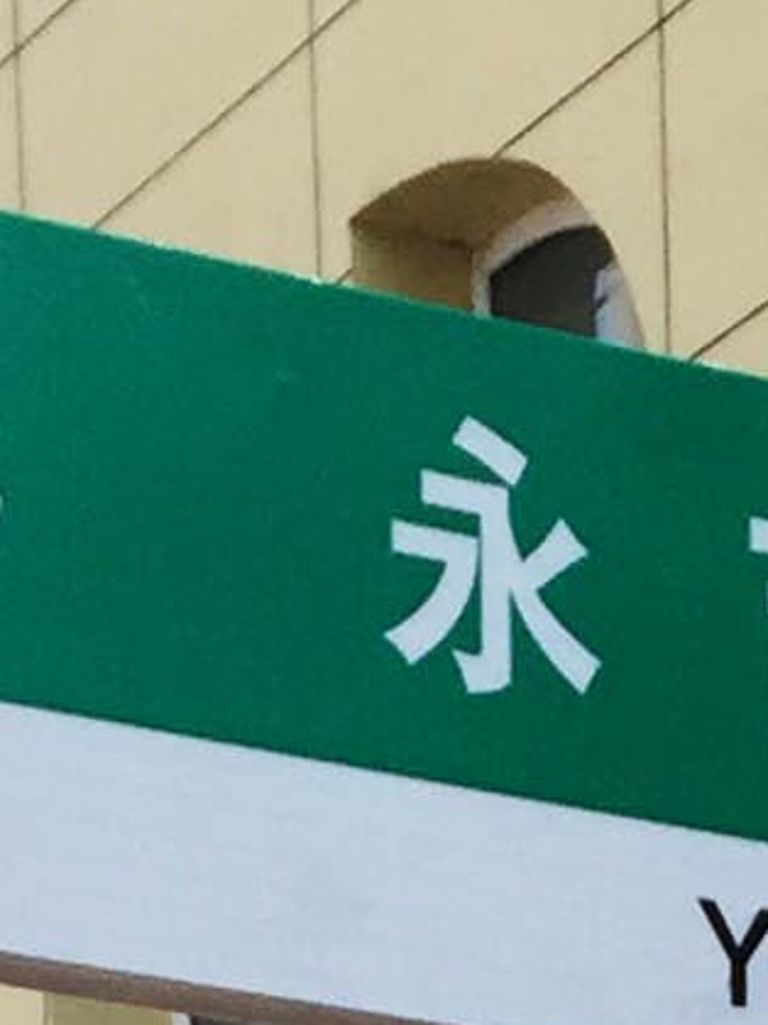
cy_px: 3244
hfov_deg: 6.6
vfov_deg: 7.5
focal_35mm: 226
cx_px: 330
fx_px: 6689
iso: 32
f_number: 2.2
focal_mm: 4.15
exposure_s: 1/807
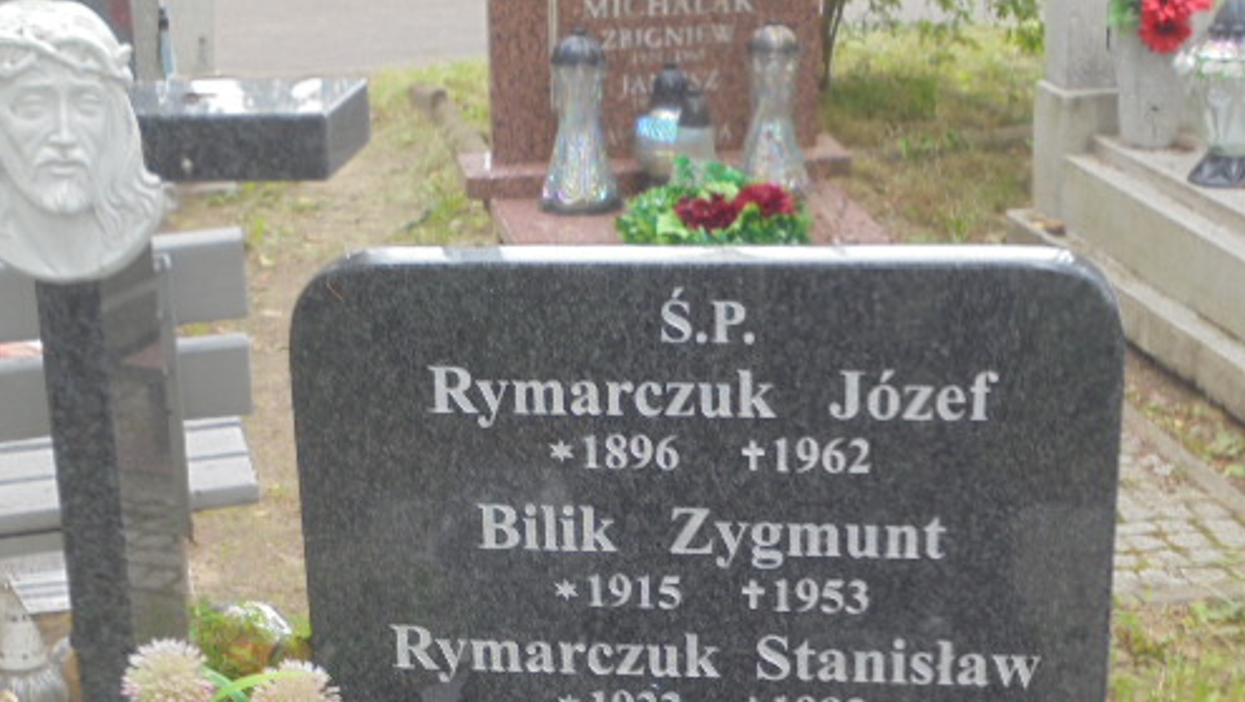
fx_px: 2279
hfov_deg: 30.5
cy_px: 581
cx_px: 523
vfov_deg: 17.3
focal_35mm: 69
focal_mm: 8.9
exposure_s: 1/40
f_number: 4.8
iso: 100
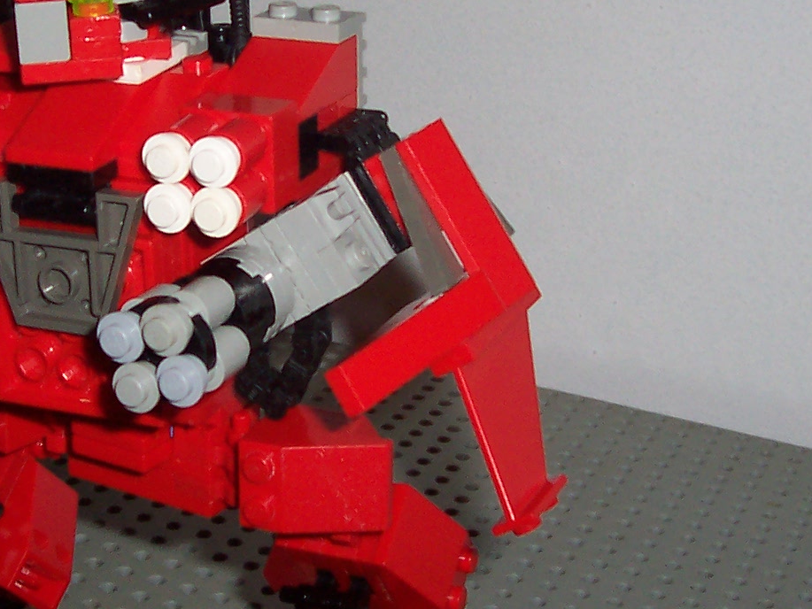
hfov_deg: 23.8
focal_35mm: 82
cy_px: 207
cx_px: 318
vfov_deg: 18.0
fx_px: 1924
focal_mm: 5.6
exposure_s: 1/60
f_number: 2.8
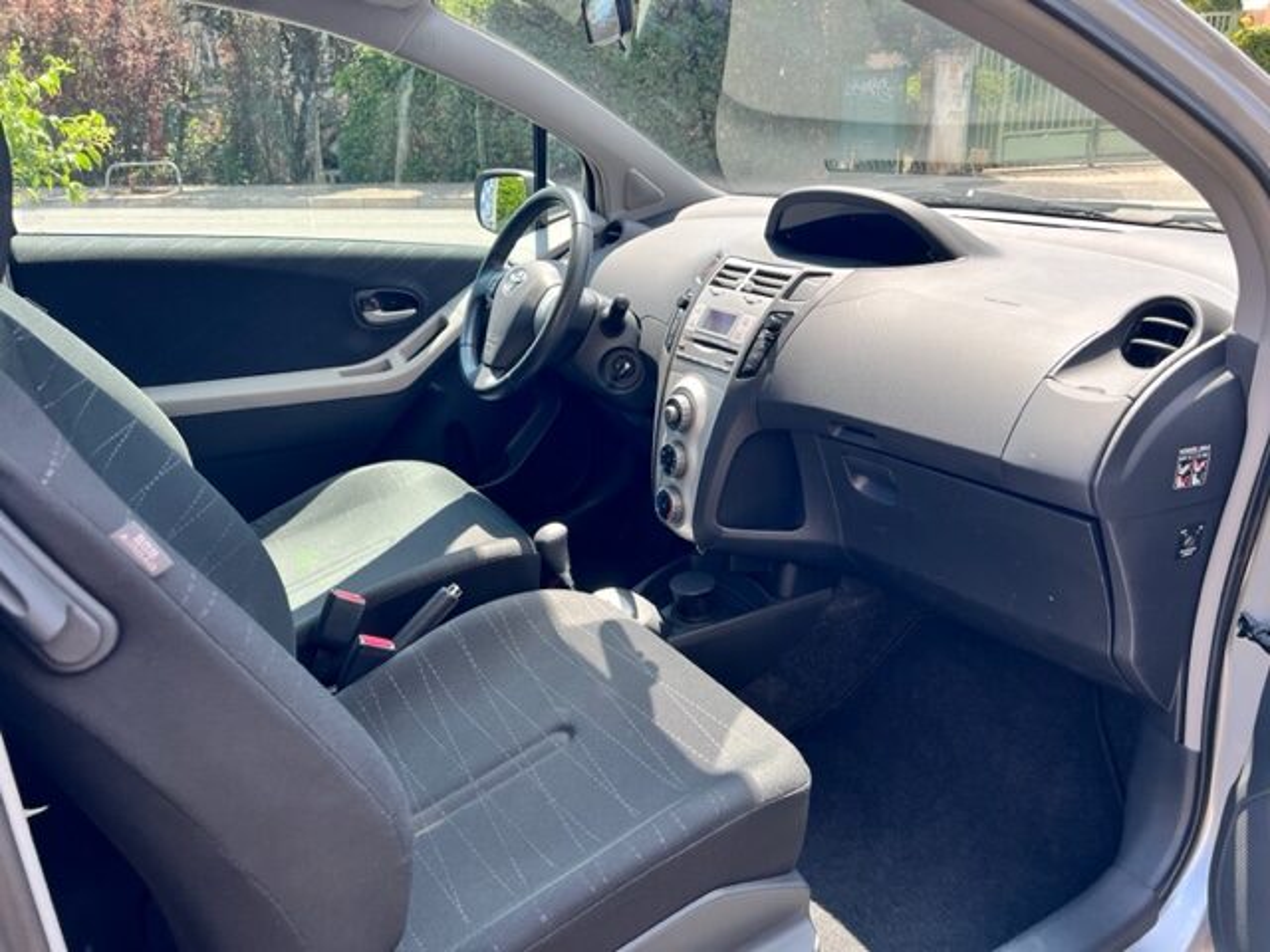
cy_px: 476
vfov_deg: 53.1
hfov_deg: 67.3
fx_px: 954
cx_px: 635
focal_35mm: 26
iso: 50
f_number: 1.5
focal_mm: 5.7
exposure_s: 1/521
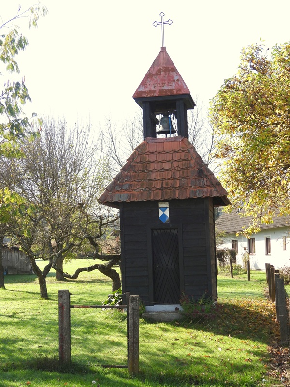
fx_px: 614
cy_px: 194
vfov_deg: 34.9
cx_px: 145
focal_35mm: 55
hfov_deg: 26.6
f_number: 3.5
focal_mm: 9.8
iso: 100
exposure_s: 1/400
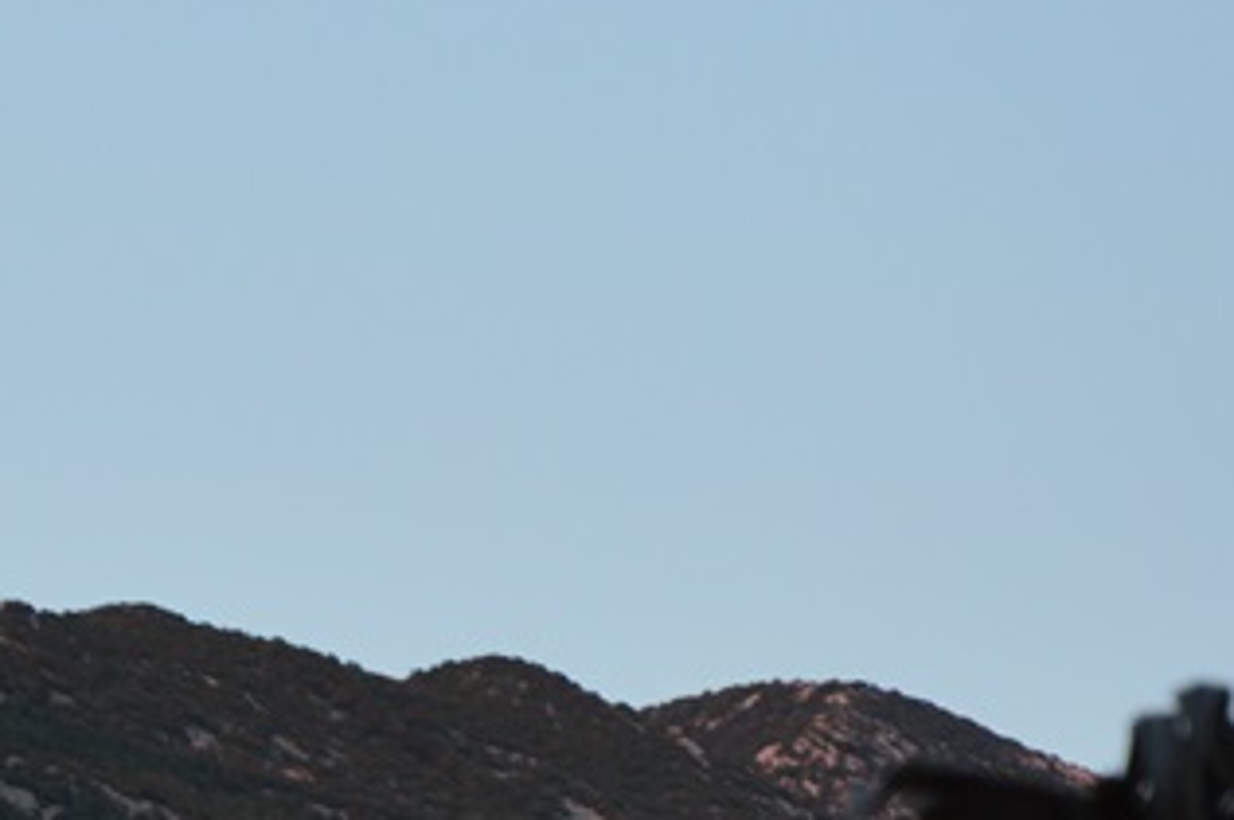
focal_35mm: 389
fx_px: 13320
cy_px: 431
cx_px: -625
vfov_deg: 3.5
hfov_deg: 5.3
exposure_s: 1/50
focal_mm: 80
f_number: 8
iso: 400
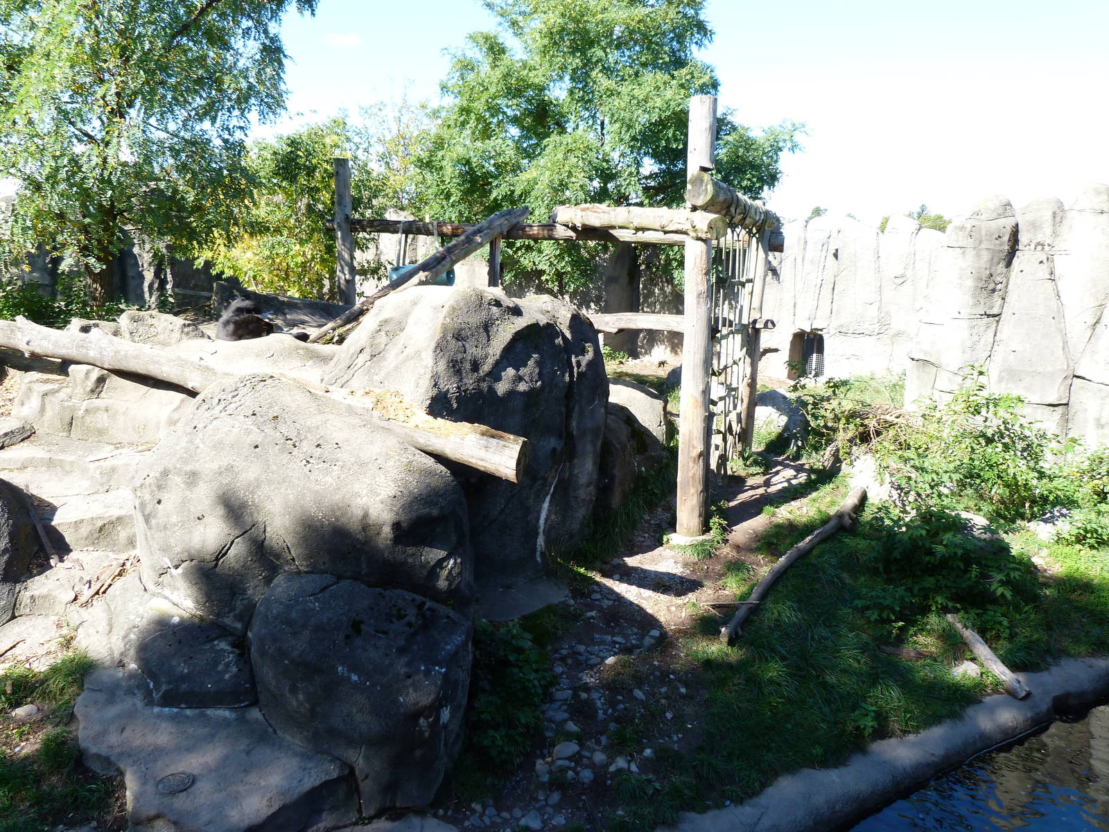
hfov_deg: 69.4
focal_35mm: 25
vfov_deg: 54.9
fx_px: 801
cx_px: 554
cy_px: 416
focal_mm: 4.5
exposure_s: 1/125
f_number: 4
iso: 80
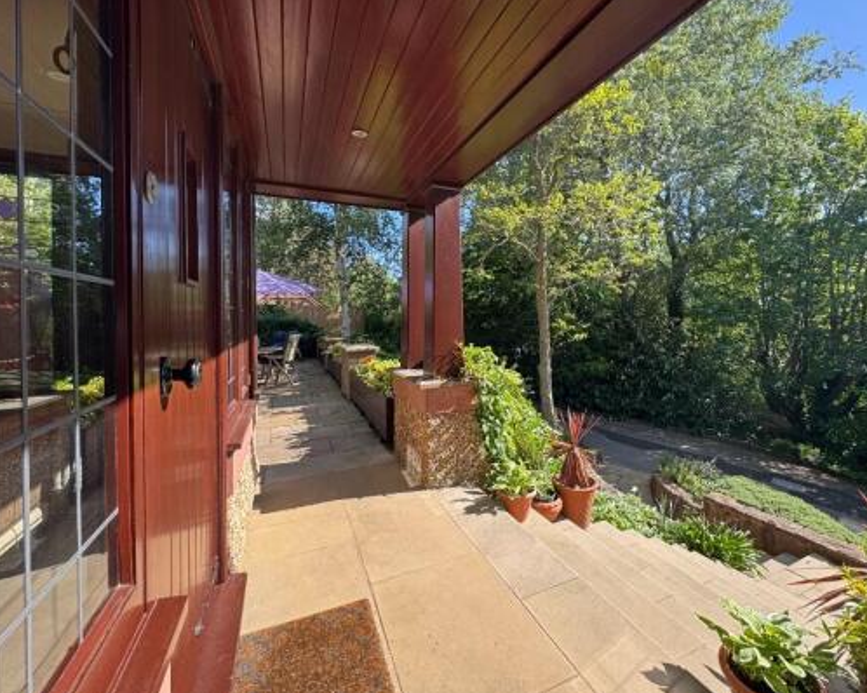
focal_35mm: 16
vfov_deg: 80.2
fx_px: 410
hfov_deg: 92.4
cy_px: 320
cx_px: 501
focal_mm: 2.22
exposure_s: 1/283
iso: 40
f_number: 2.2
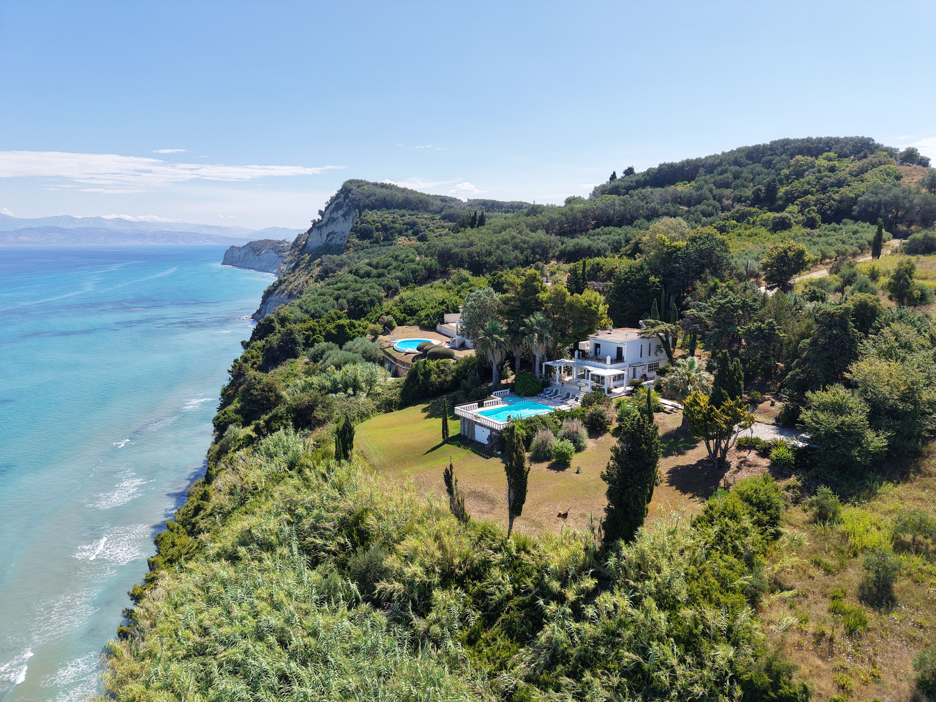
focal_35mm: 24
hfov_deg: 71.6
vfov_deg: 56.8
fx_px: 649
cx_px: 468
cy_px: 351
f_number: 1.8
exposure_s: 1/4000
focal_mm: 8.67
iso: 310
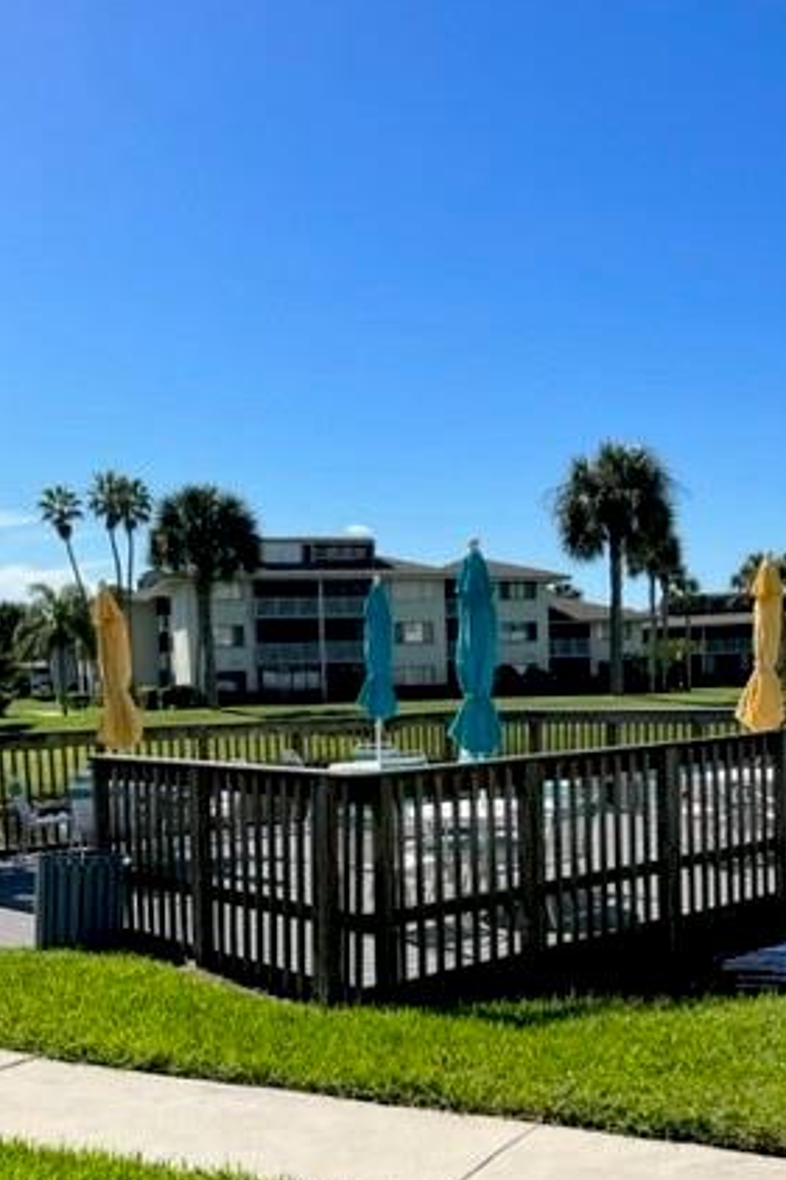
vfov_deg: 46.6
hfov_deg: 32.6
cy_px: 794
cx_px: 445
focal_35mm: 41
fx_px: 1344
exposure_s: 1/5076
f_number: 1.5
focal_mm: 5.7
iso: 50
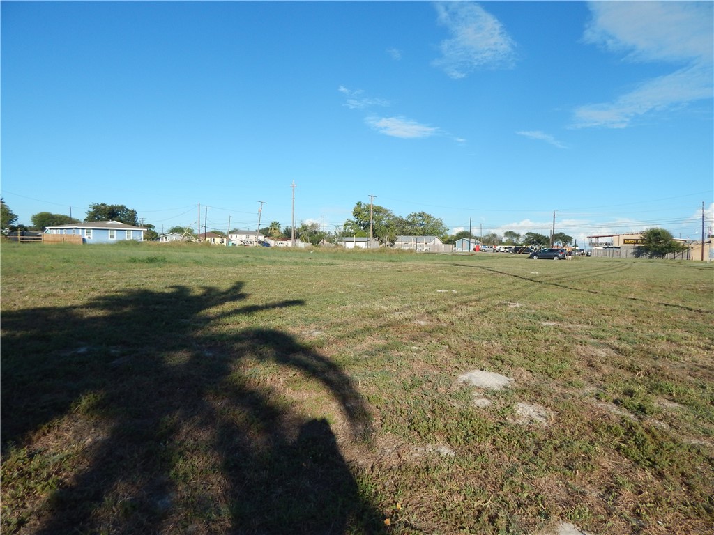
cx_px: 357
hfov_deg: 76.4
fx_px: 454
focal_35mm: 22
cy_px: 268
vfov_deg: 61.1
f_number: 6
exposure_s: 1/500
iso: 125
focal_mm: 4
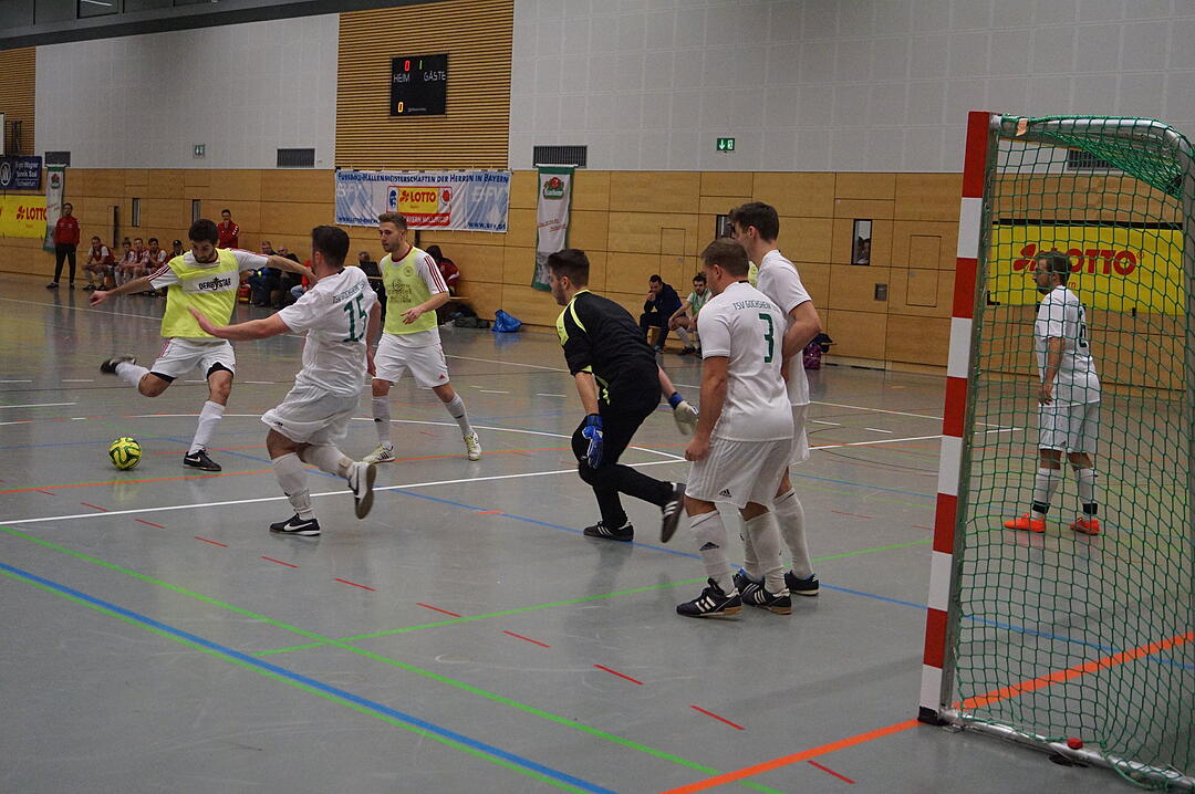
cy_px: 397
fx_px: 1492
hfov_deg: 43.6
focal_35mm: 45
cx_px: 598
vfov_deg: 29.8
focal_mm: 30
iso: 3200
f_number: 4.5
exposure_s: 1/400
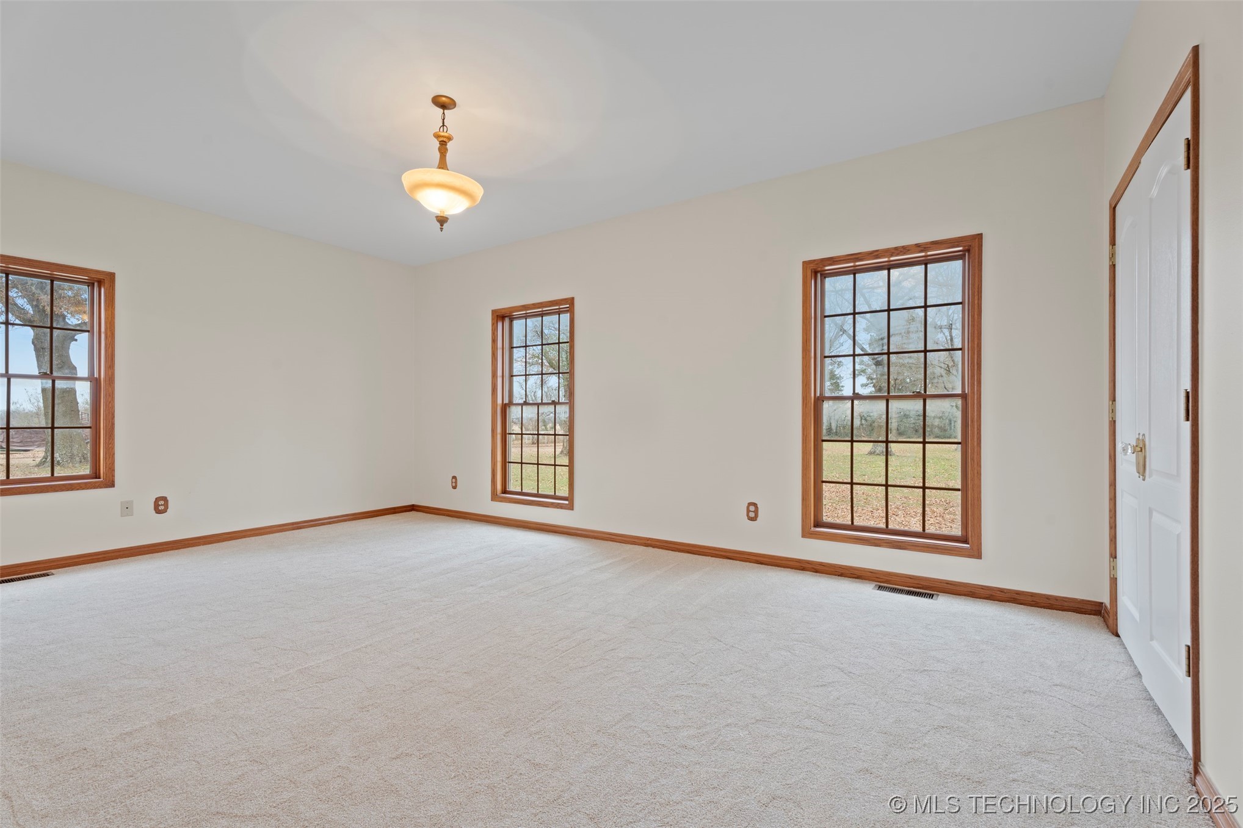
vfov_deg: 73.7
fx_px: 552
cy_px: 414
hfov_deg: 96.7
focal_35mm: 16
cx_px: 622
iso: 250
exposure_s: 1/2
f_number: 9
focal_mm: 16
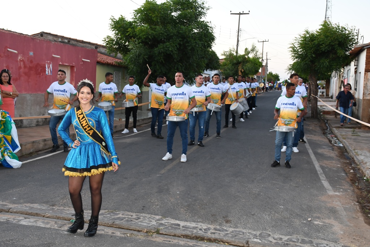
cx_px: 185
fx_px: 411
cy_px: 124
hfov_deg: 48.5
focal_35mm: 40
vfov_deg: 33.4
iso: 640
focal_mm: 27
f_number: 6.3
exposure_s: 1/40
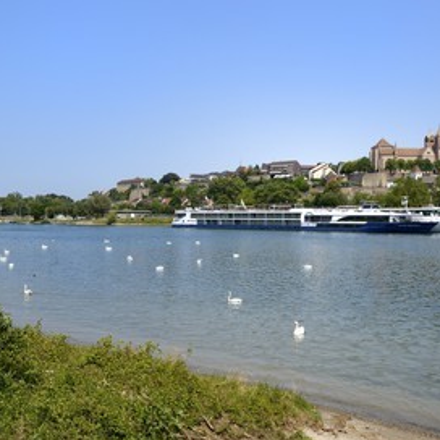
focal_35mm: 42
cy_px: 218
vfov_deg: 40.0
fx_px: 604
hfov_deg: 40.0
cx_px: 204
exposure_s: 1/320
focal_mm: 32
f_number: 11
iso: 200
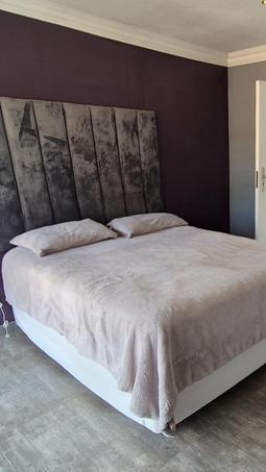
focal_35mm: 25
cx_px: 234
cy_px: 263
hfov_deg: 42.6
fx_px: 313
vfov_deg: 73.8
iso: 50
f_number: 2.2
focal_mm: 2.2
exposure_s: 1/50
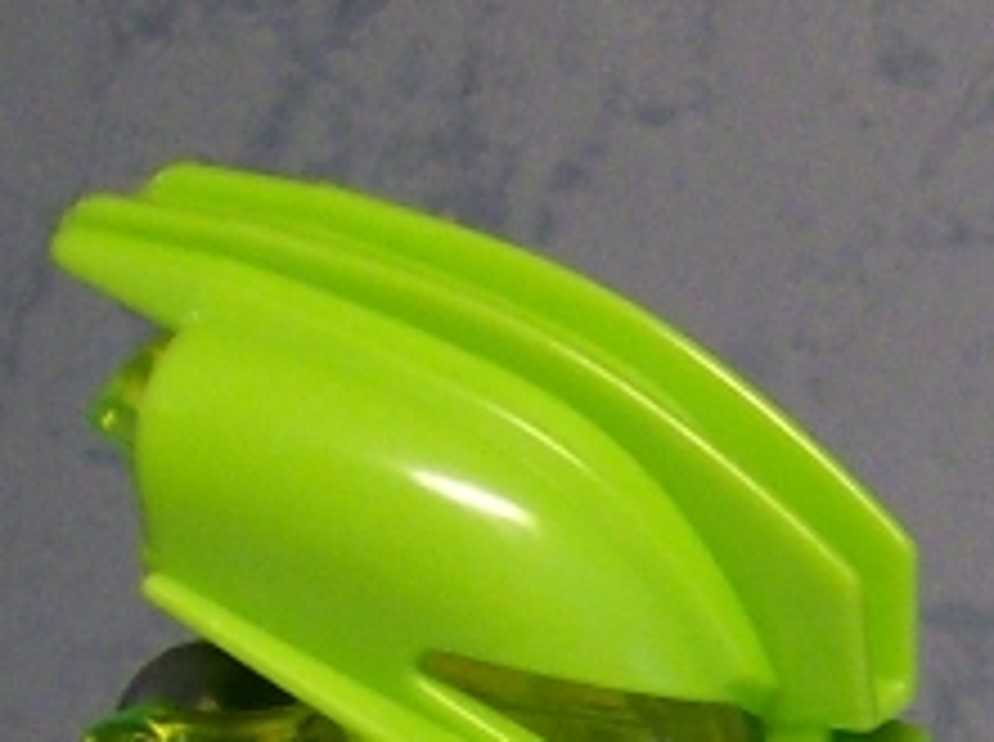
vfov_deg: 7.4
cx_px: 1795
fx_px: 5390
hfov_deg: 10.0
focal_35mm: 188
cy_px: 1767
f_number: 2.7
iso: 103
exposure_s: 1/32
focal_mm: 6
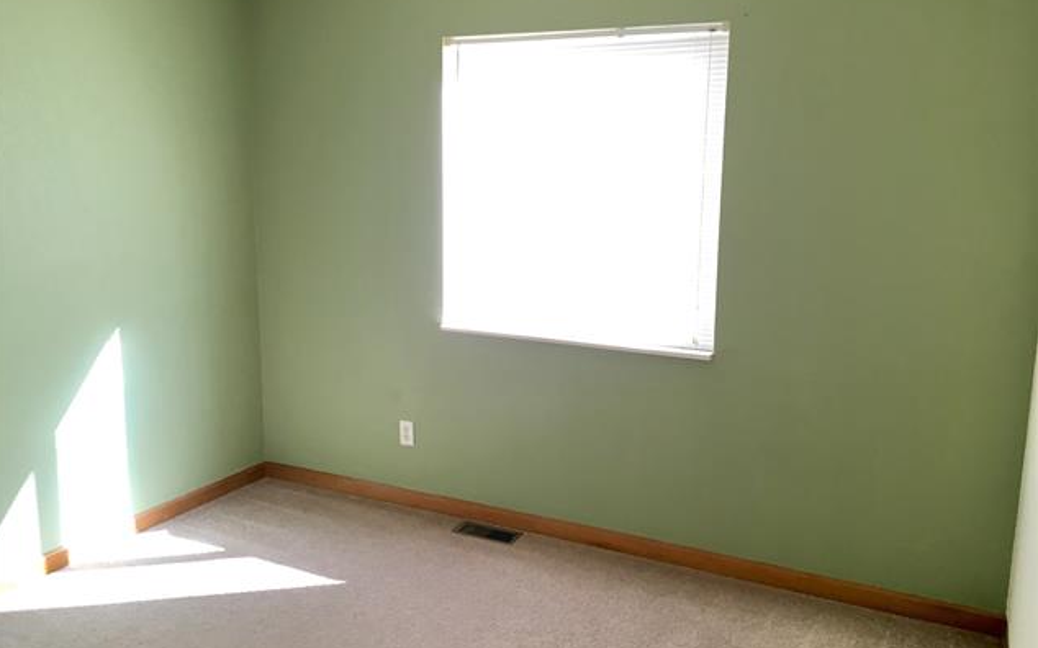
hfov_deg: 61.2
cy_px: 317
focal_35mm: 31
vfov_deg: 40.6
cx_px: 516
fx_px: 877
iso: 32
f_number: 2.2
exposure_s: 1/30
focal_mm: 4.15
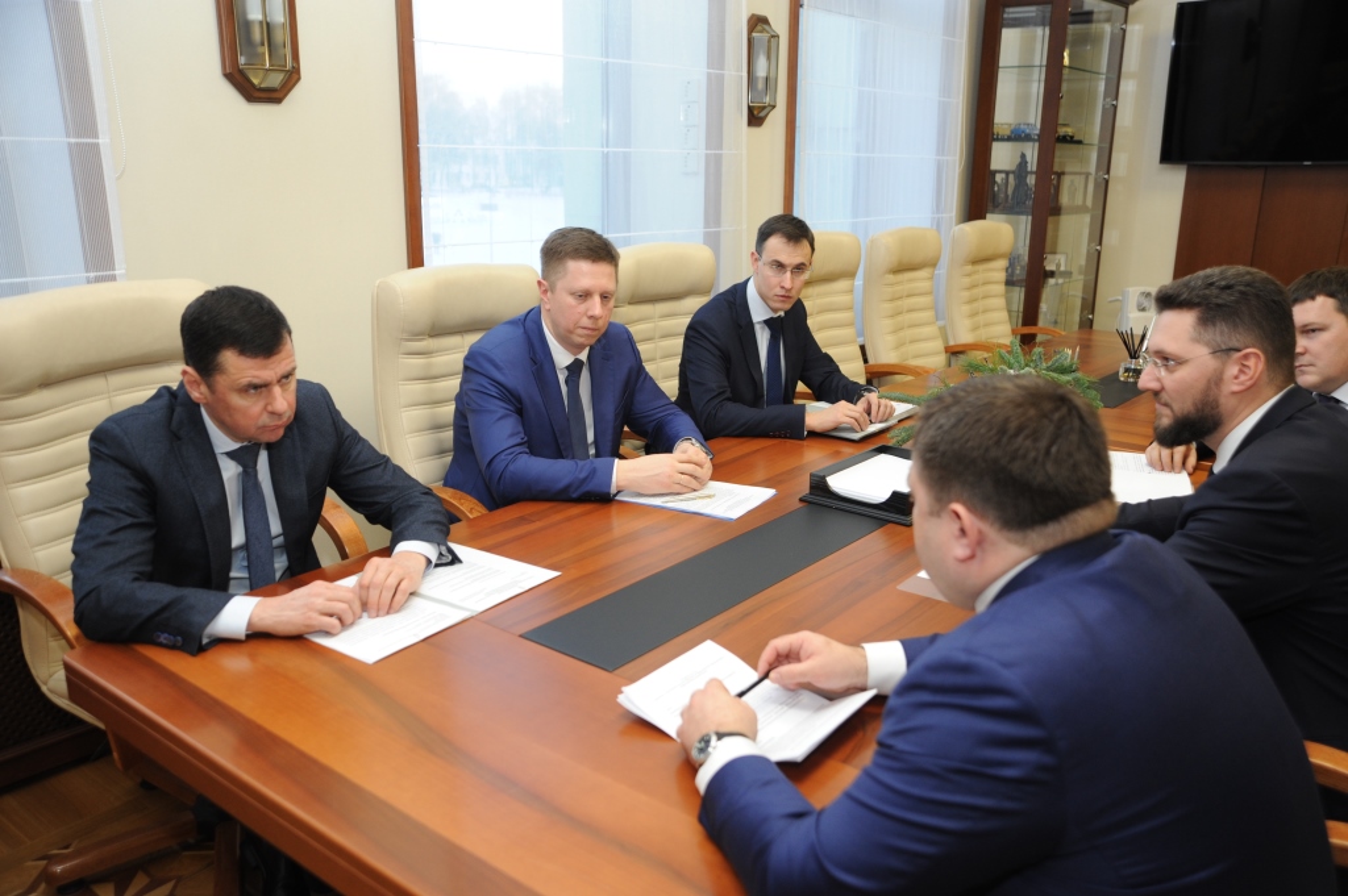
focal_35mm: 30
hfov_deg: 62.0
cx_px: 674
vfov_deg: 43.5
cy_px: 448
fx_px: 1122
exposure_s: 1/160
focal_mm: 30
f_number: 3
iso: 1000
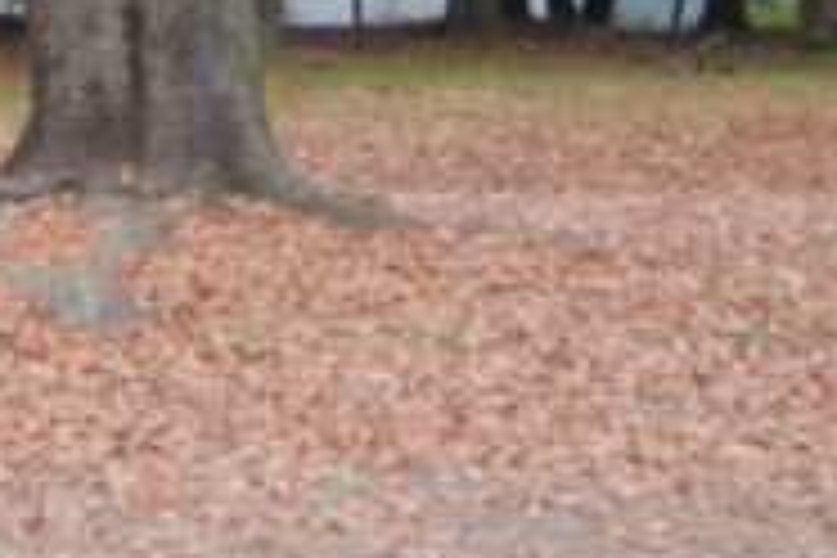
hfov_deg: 7.1
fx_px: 6713
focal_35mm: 289
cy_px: -392
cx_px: 50
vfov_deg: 4.7
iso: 500
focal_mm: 35
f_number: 1.8
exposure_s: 1/1250
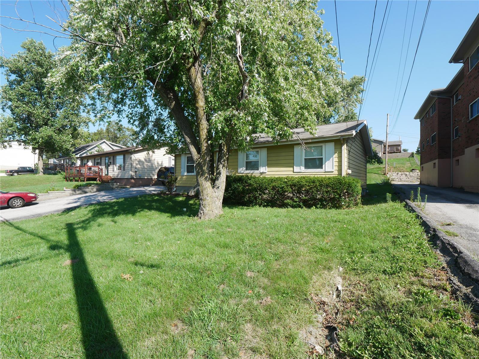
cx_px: 240
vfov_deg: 78.1
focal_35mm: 16
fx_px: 221
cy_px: 180
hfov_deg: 94.5
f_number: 5
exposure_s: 1/400
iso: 200
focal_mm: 8
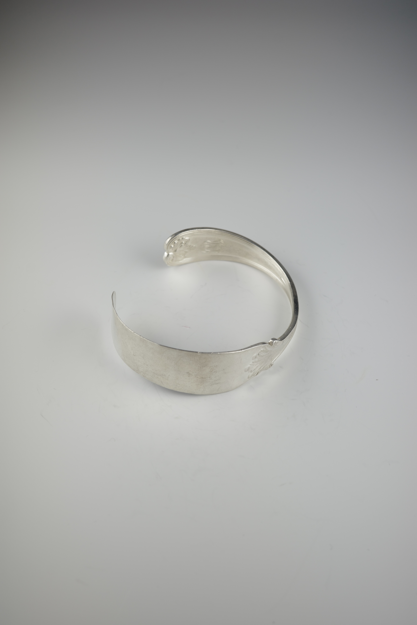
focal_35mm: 40
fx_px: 695
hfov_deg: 33.4
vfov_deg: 48.5
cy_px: 312
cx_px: 208
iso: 100
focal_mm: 26
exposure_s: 1/50
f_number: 7.1
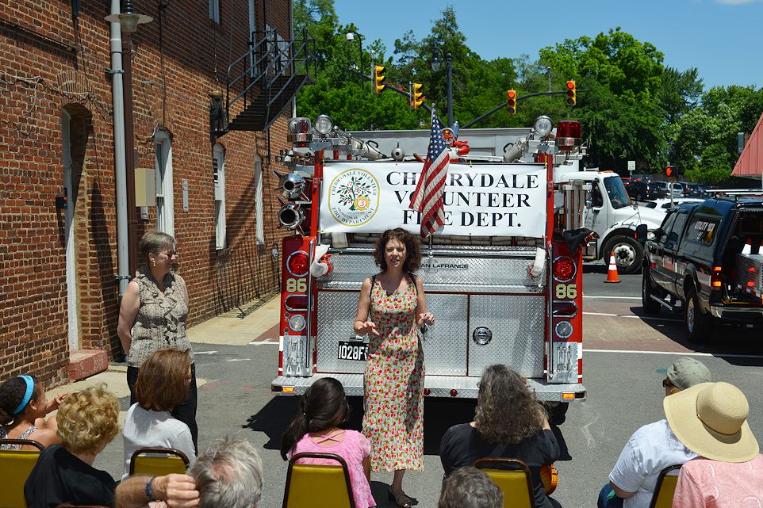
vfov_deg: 26.0
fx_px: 1102
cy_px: 259
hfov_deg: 38.2
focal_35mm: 52
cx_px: 391
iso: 100
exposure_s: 1/500
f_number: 8
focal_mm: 50
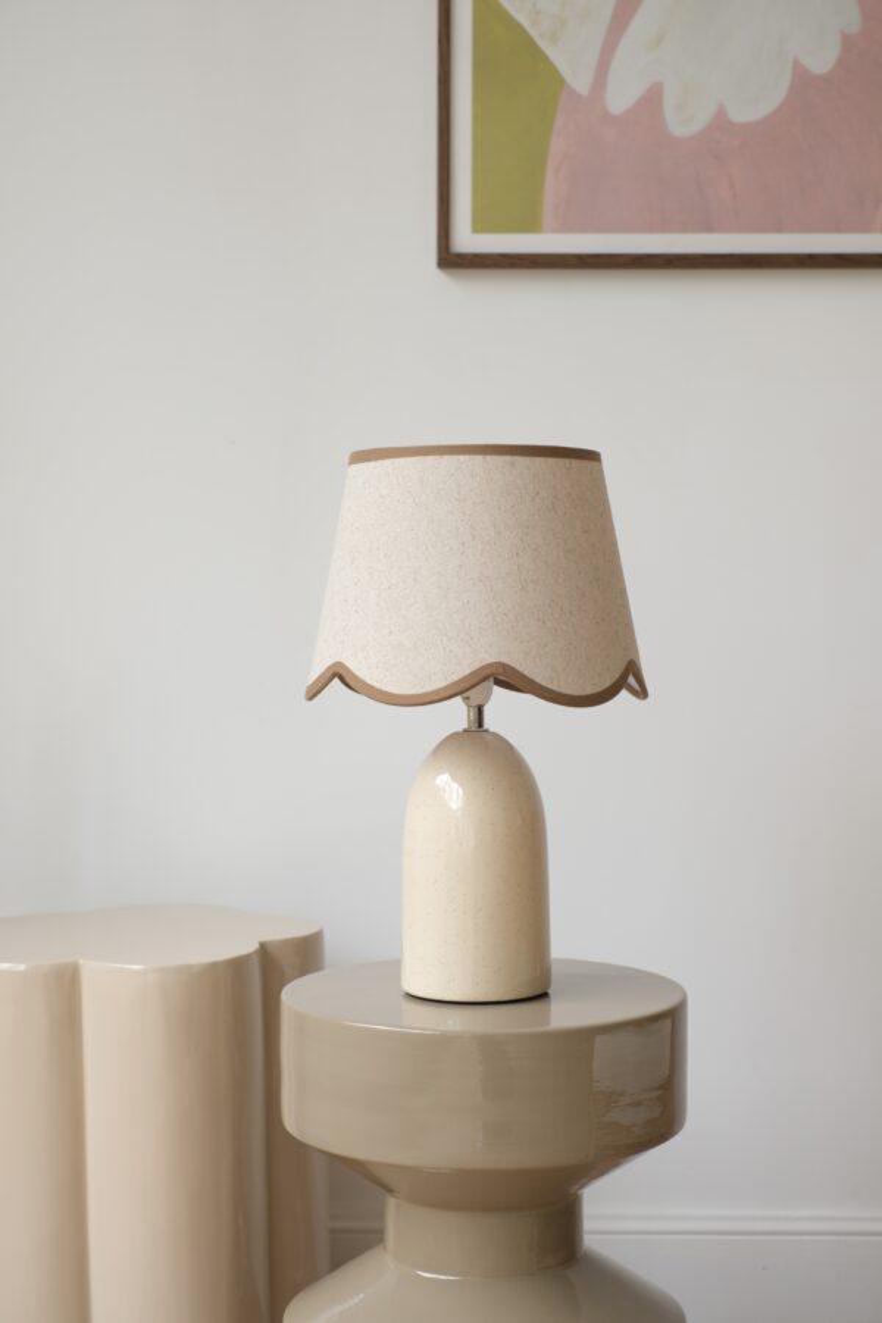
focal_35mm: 53
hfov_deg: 25.5
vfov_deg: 37.5
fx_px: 1948
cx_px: 441
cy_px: 662
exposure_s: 1/52
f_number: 4
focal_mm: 35
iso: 320
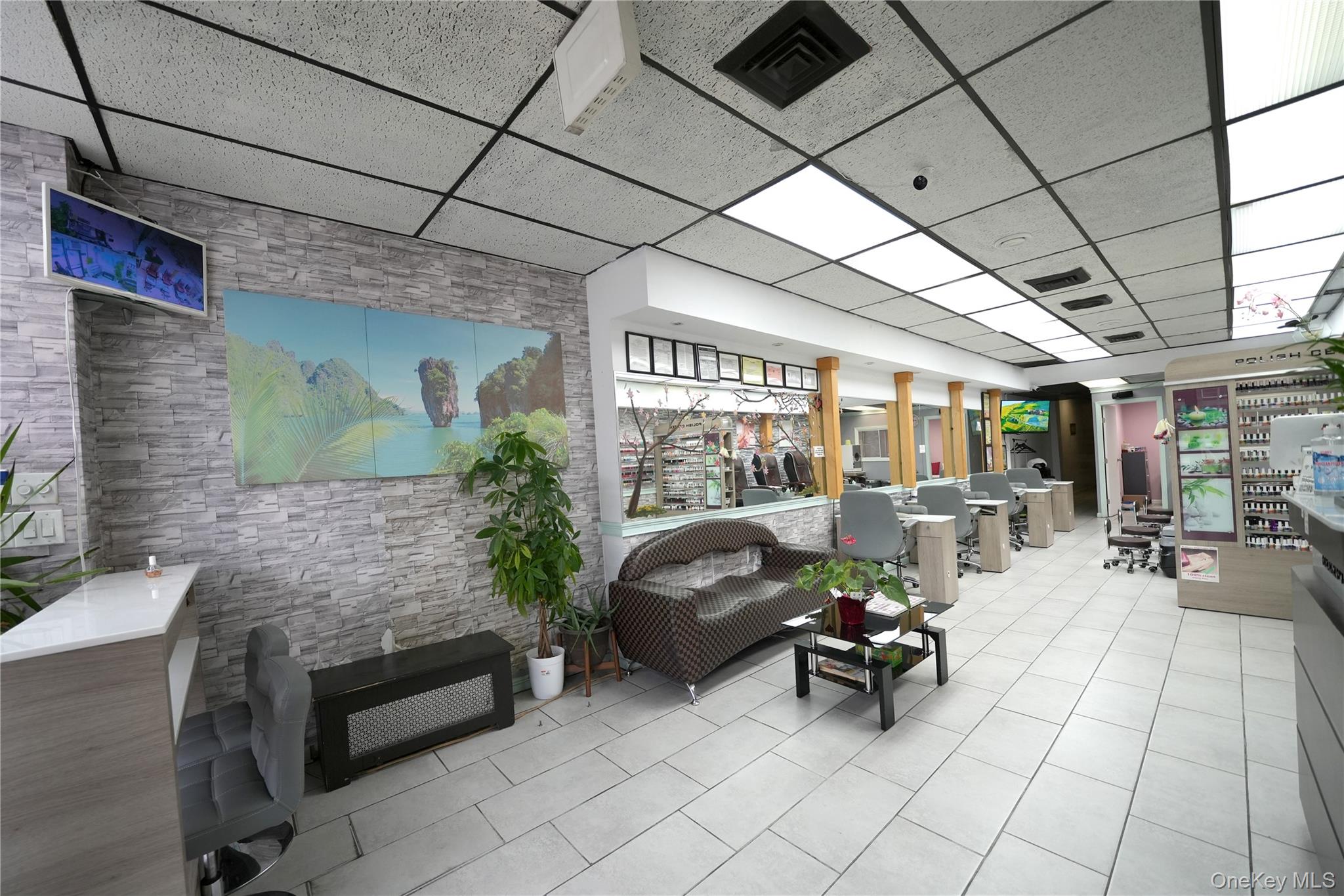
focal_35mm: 12
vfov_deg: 90.0
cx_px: 672
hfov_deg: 112.6
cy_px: 448
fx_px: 448
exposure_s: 1/160
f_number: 4
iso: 640
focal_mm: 12
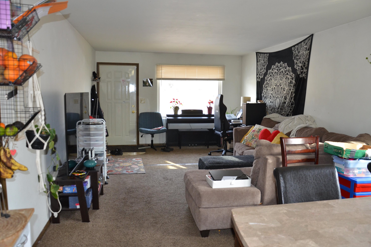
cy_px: 122
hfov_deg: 65.4
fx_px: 289
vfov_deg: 46.4
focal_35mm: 28
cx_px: 193
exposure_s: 1/60
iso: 800
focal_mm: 18
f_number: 3.5
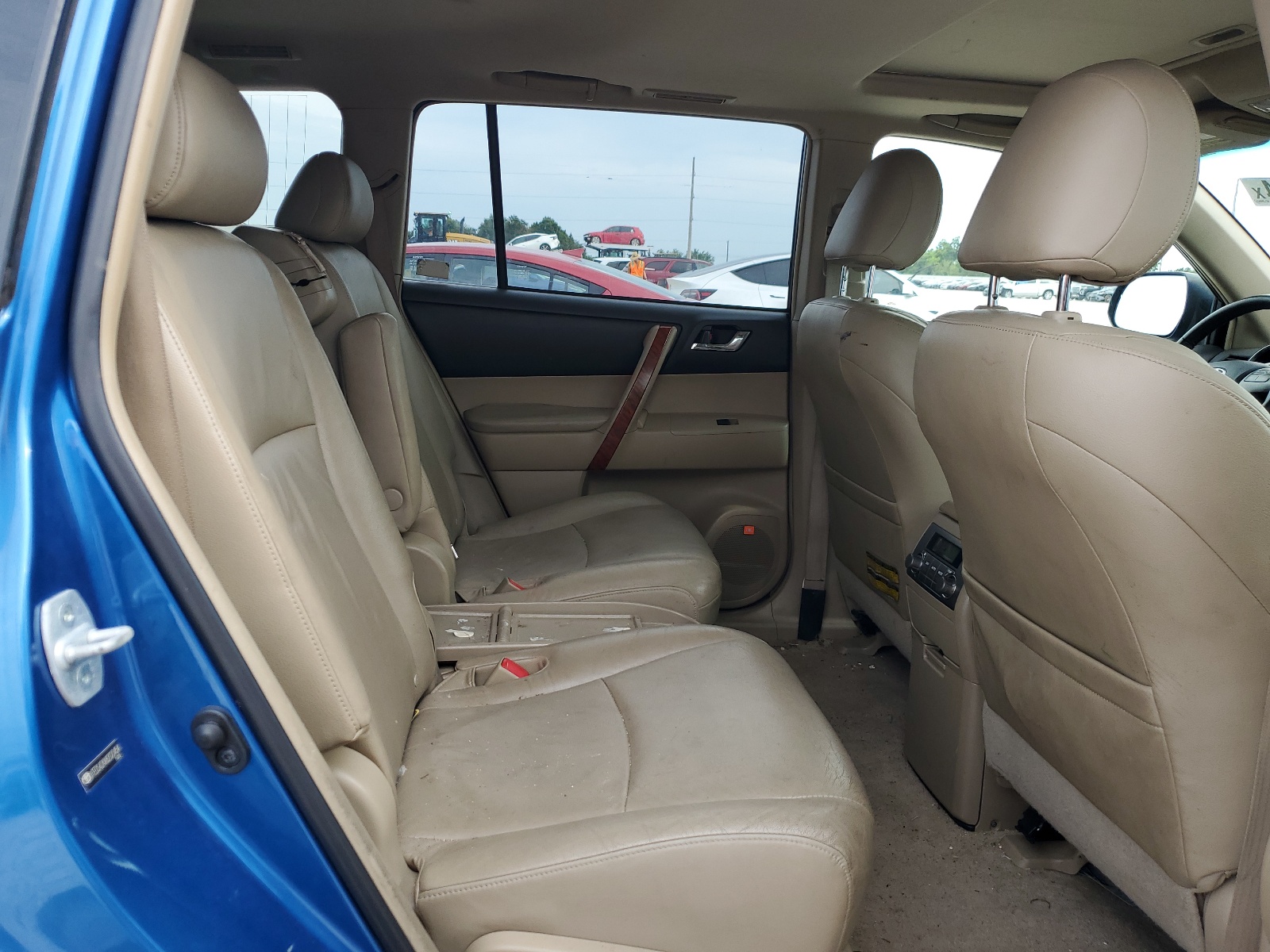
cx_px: 635
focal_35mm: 26
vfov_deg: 53.1
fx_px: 954
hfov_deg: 67.3
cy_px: 476
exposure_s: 1/357
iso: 50
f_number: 1.5
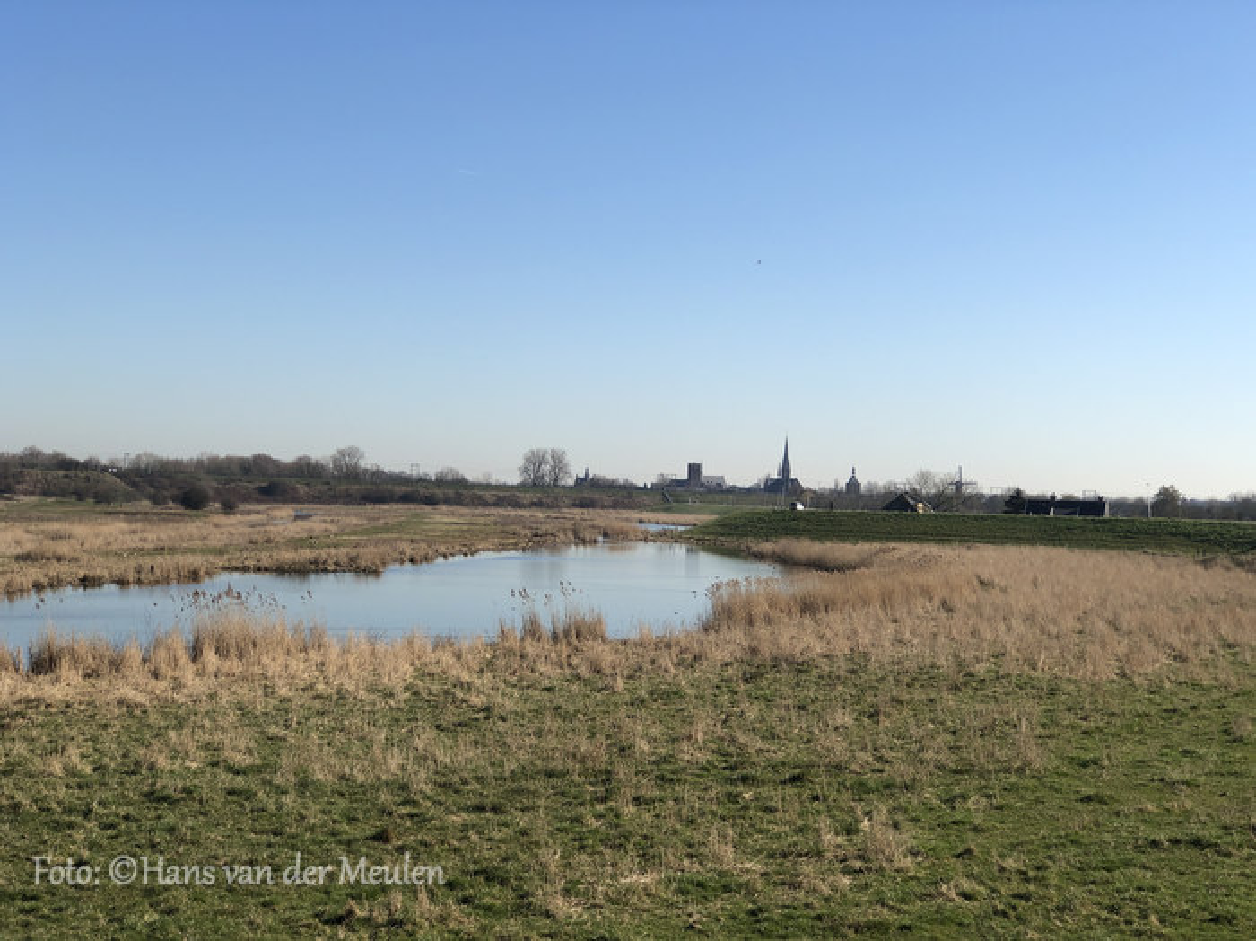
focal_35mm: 57
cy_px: 470
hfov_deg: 33.8
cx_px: 628
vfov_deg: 25.6
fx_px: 2067
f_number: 2.8
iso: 20
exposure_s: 1/917
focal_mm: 6.6
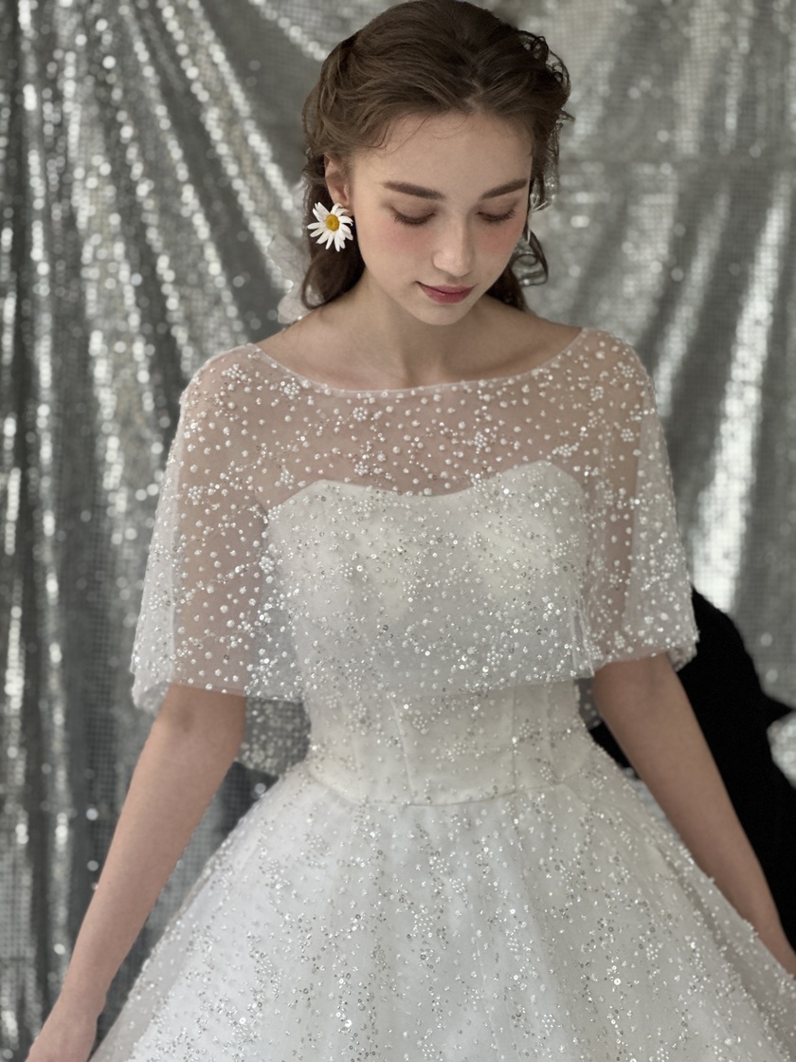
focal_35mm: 77
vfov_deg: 25.3
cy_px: 531
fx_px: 2361
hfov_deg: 19.1
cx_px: 398
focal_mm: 9
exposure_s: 1/121
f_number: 2.8
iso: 160
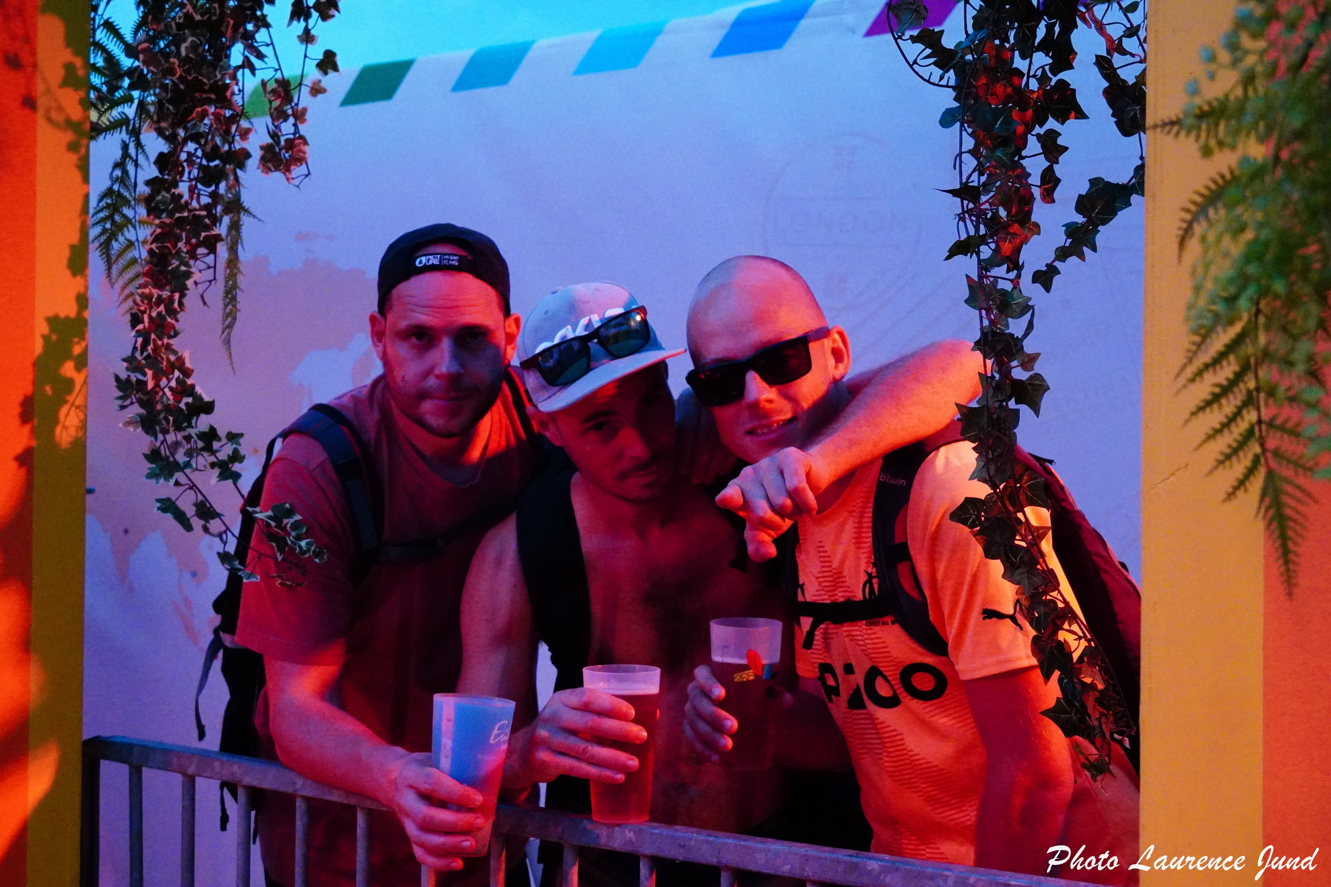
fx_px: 1664
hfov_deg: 43.6
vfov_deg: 29.9
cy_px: 444
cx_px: 666
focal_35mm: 45
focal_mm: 30
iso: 10000
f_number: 4.5
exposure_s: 1/250
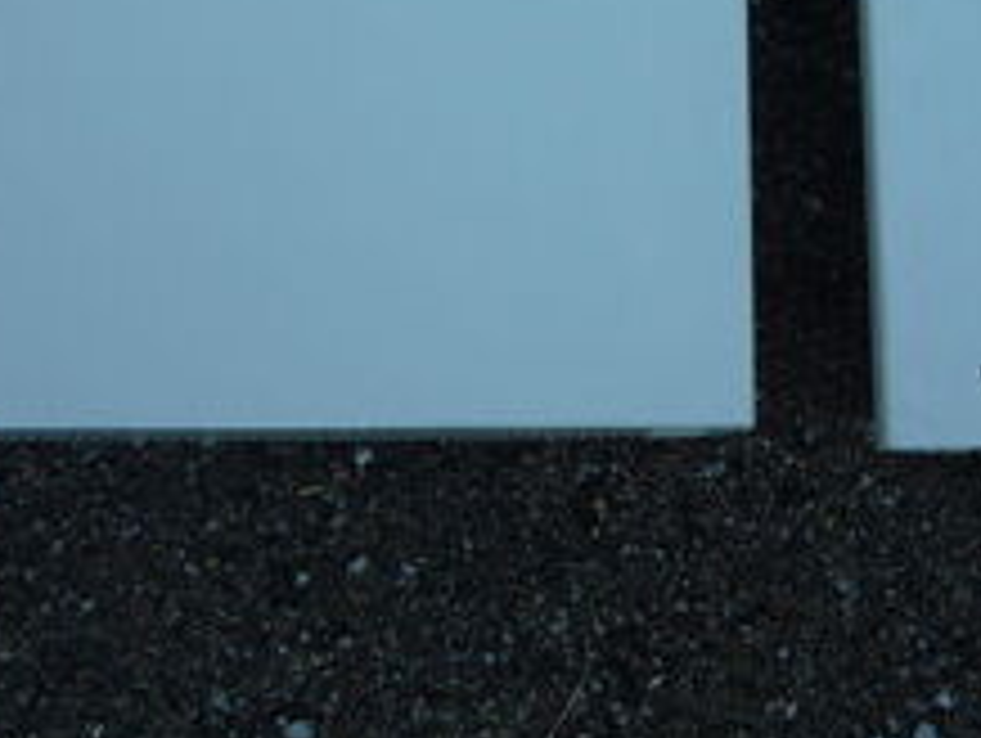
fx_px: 1872
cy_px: 130
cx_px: 652
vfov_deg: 22.0
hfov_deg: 29.2
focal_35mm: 66
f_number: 4
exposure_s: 1/200
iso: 100
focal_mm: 5.2
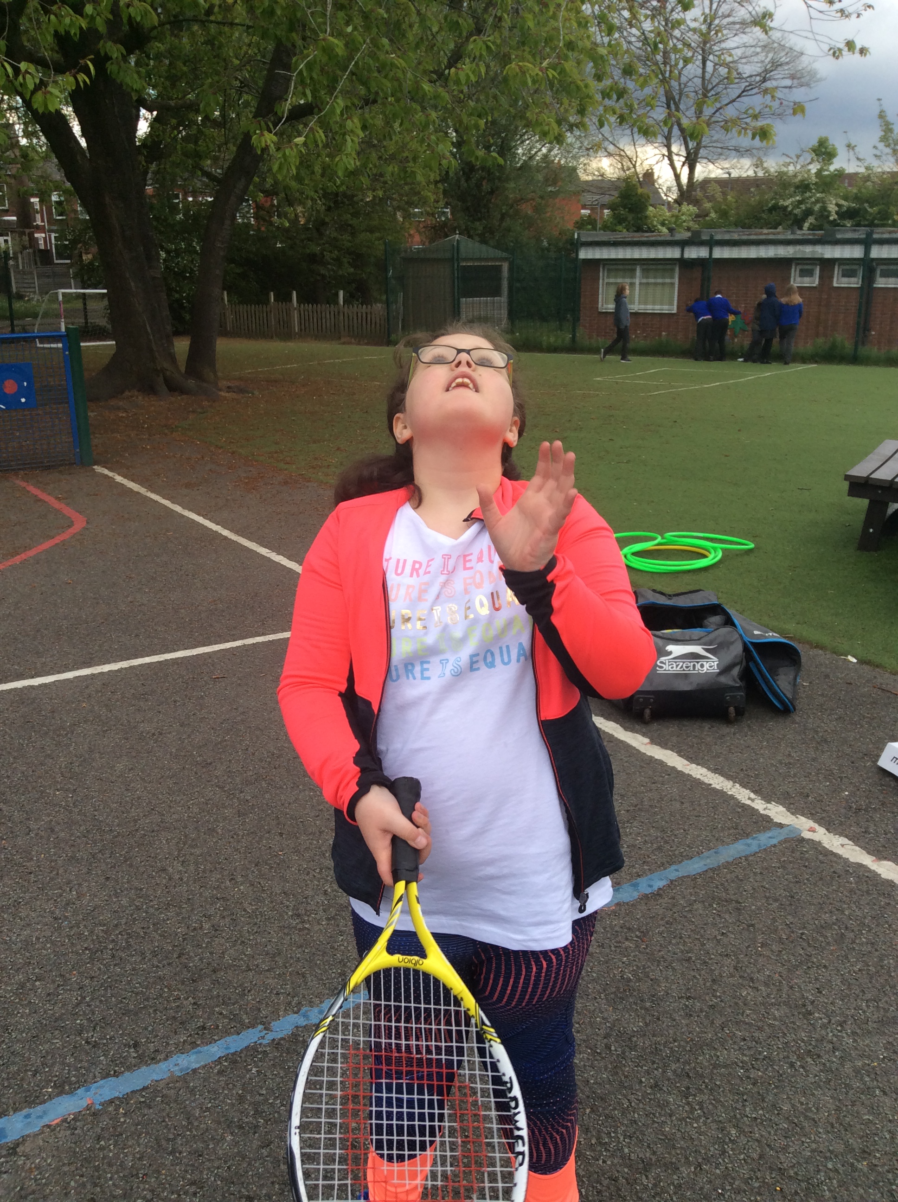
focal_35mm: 32
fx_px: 1110
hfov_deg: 44.1
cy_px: 601
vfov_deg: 56.9
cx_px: 449
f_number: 2.4
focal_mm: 3.3
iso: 32
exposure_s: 1/364
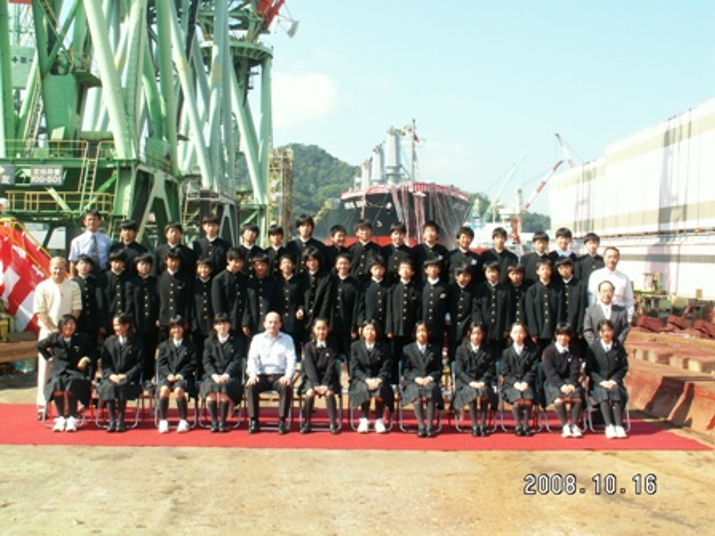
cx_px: 358
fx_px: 826
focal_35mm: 40
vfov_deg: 36.0
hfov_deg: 46.8
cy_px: 268
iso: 50
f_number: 8
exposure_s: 1/60
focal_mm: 6.59
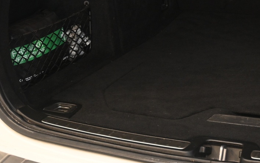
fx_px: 618
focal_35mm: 87
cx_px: 262
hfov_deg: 22.8
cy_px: -2
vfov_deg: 14.7
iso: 1000
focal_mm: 25
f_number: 4.2
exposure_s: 1/40
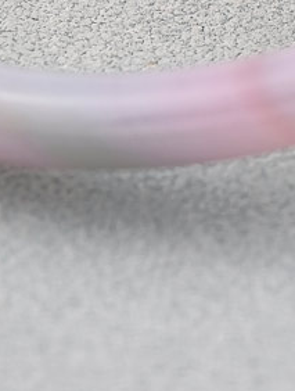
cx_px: 220
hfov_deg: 4.3
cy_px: -354
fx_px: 3925
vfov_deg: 5.6
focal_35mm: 347
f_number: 2.67
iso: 125
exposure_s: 1/160
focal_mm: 22.48
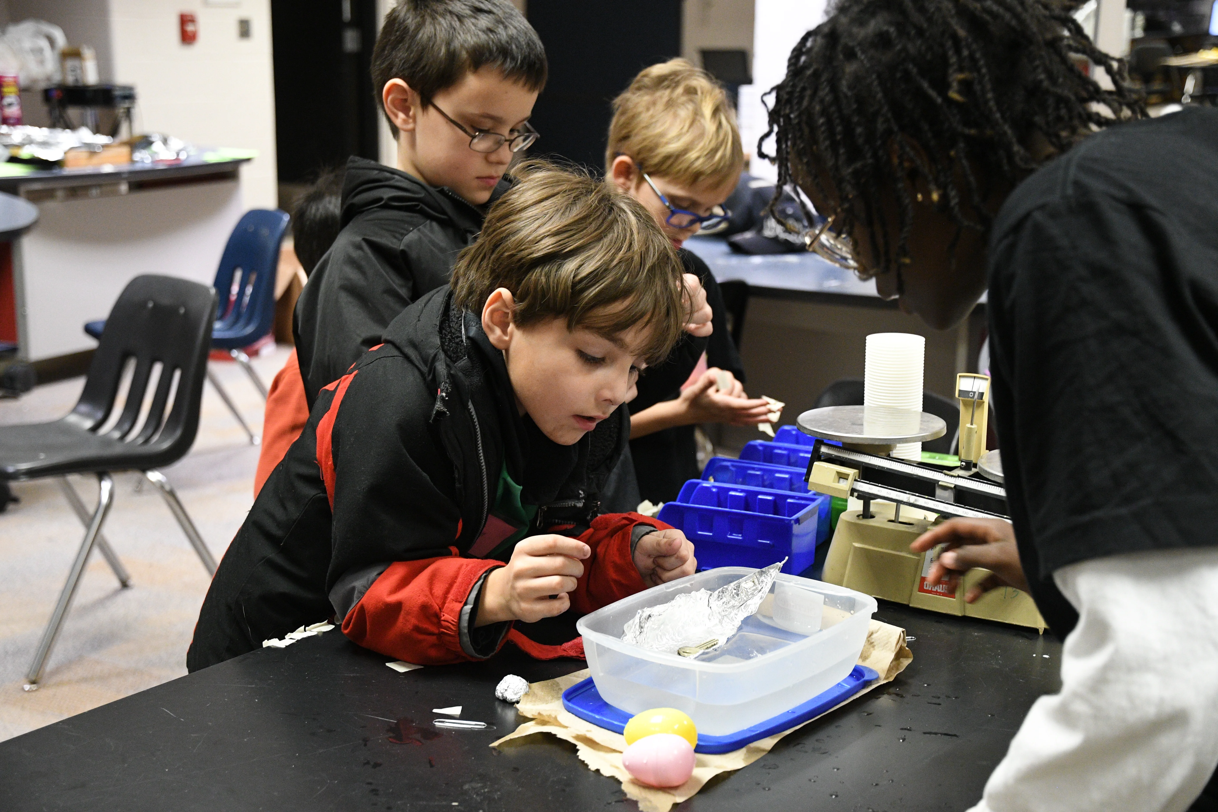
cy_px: 406
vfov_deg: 23.8
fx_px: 1928
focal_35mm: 57
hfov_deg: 35.1
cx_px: 609
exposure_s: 1/125
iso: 2800
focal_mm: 38
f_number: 3.3
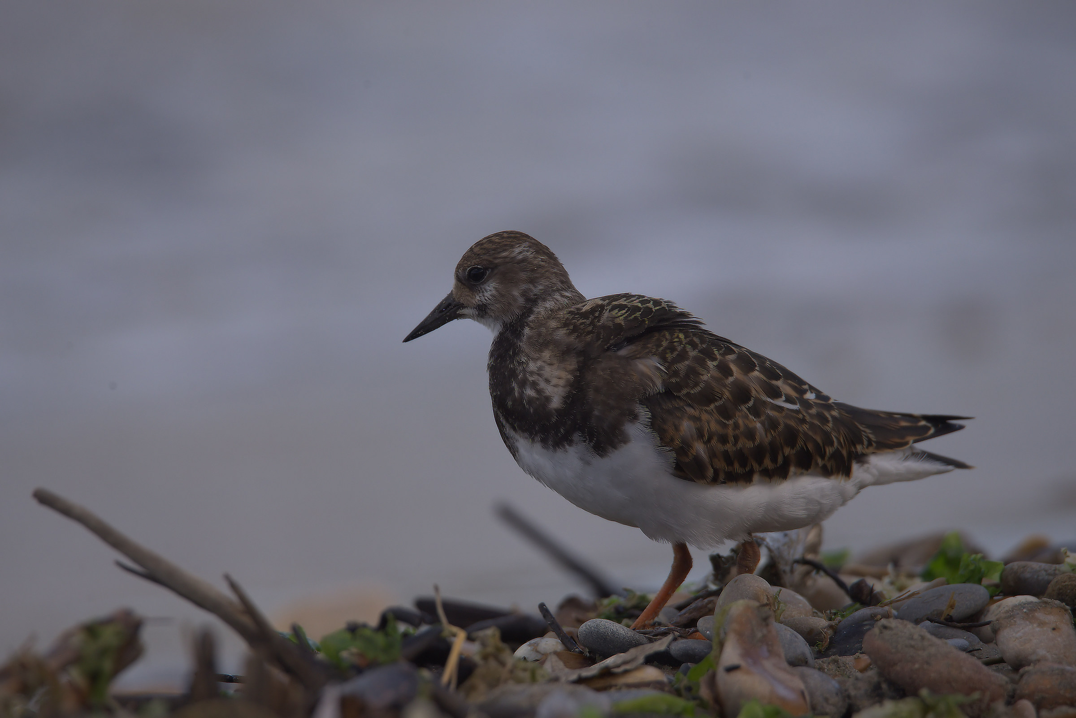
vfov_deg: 2.3
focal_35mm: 600
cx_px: 538
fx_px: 17939
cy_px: 359
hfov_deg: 3.4
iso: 640
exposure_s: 1/800
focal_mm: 600
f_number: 8
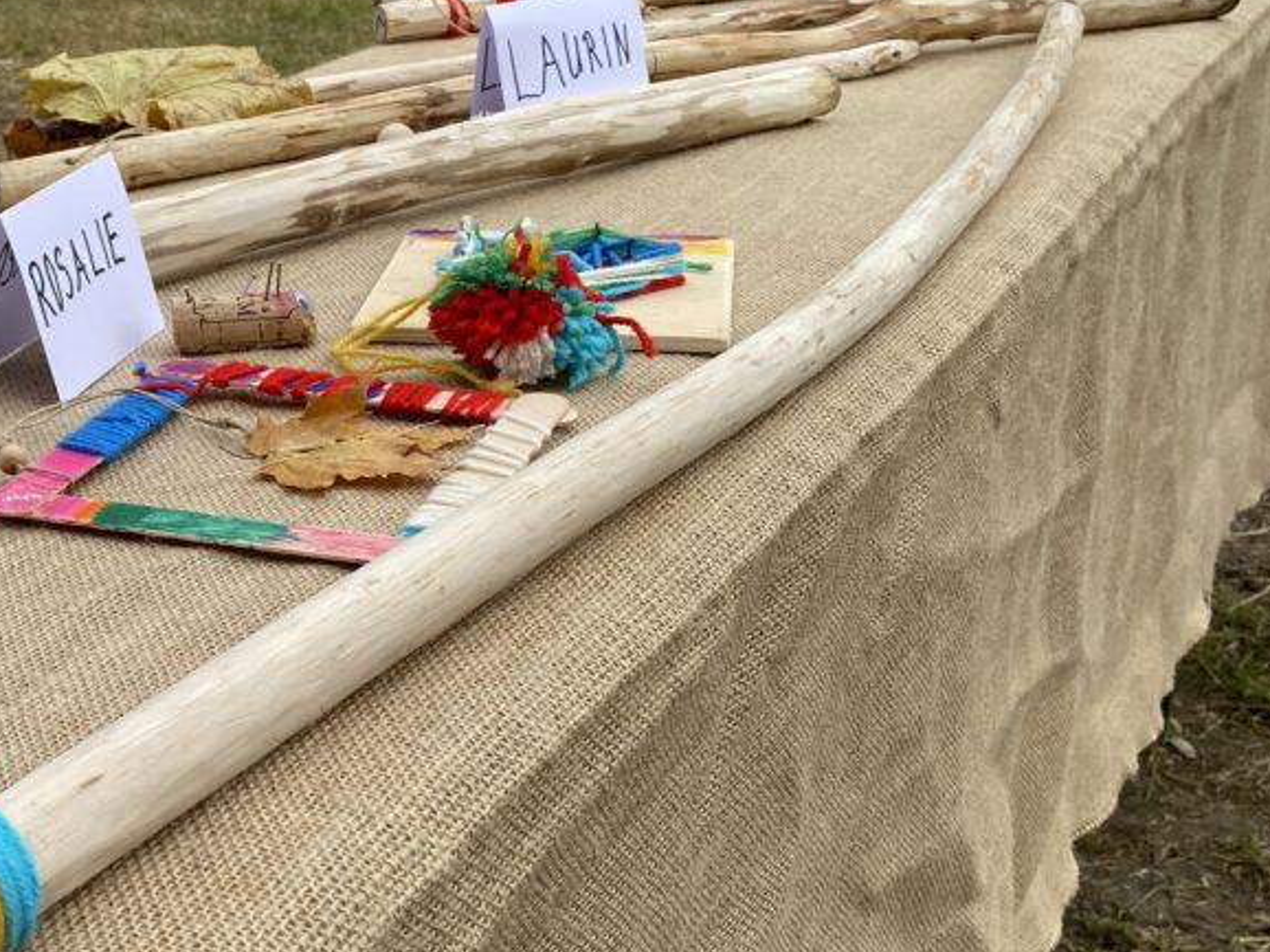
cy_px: 435
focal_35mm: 54
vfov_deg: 27.0
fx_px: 1980
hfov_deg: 32.7
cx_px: 2
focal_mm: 4.25
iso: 32
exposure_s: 1/1412
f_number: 1.8
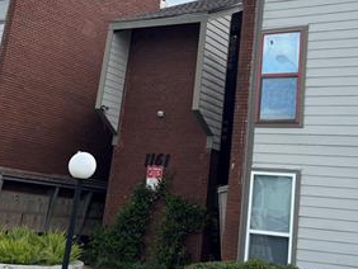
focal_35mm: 59
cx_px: 207
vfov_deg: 24.4
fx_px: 611
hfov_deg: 32.6
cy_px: 52
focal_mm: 5.96
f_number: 1.6
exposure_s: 1/4082
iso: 50
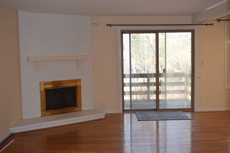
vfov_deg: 31.9
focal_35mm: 42
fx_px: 268
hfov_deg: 46.4
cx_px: 115
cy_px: 76
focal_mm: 28
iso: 400
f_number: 5.6
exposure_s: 1/125
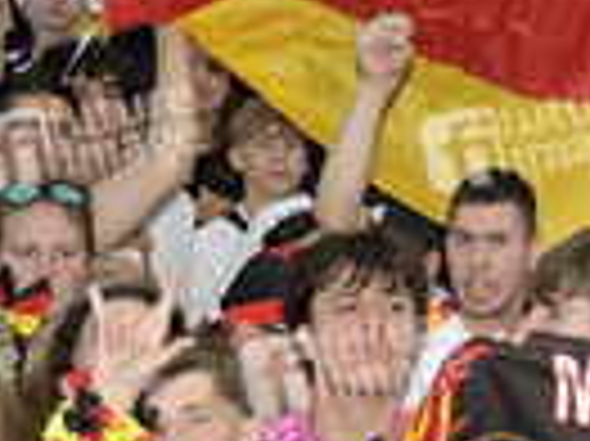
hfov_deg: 8.9
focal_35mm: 218
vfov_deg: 6.8
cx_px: 867
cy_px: 27
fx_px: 3712
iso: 1250
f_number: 9
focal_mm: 66
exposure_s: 1/160
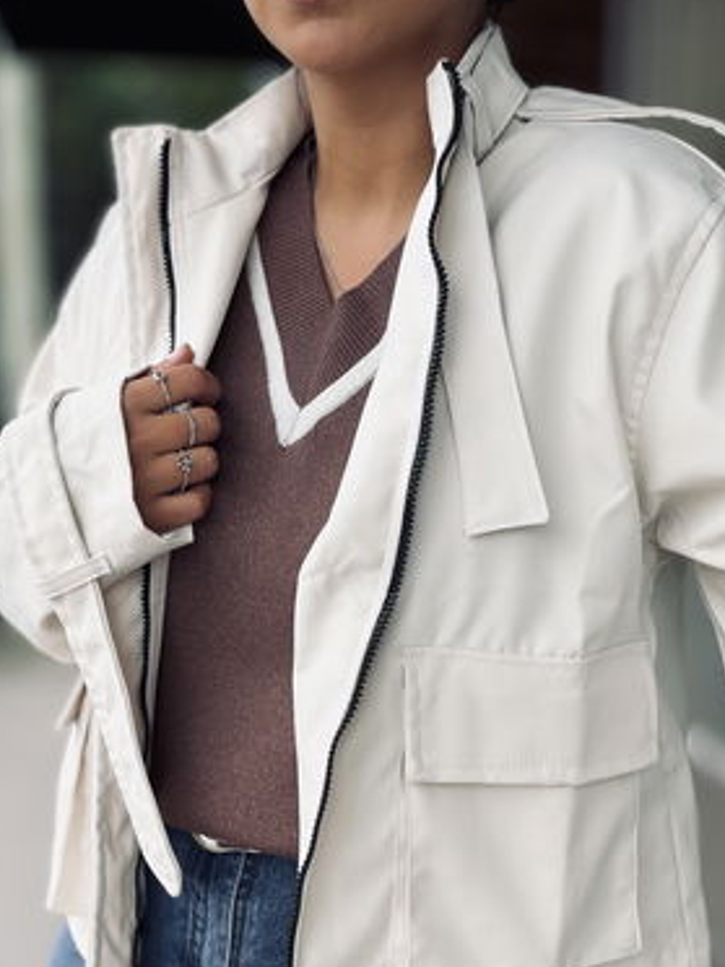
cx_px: 296
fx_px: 1201
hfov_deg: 33.5
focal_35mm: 43
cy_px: 633
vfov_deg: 43.3
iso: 50
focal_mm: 2.71
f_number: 1.9
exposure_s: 1/121
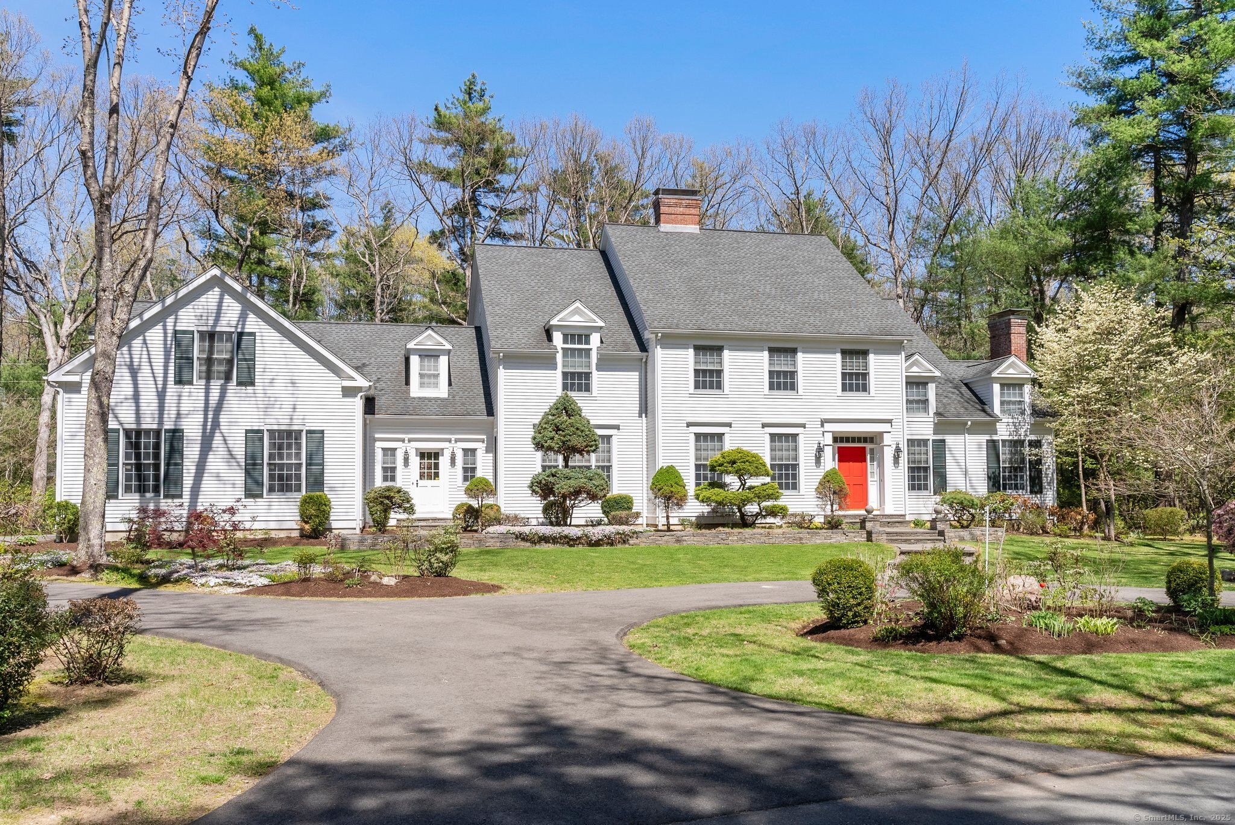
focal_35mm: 29
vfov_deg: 45.0
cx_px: 618
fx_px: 995
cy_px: 412
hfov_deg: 63.6
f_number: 8
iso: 100
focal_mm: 29
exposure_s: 1/500
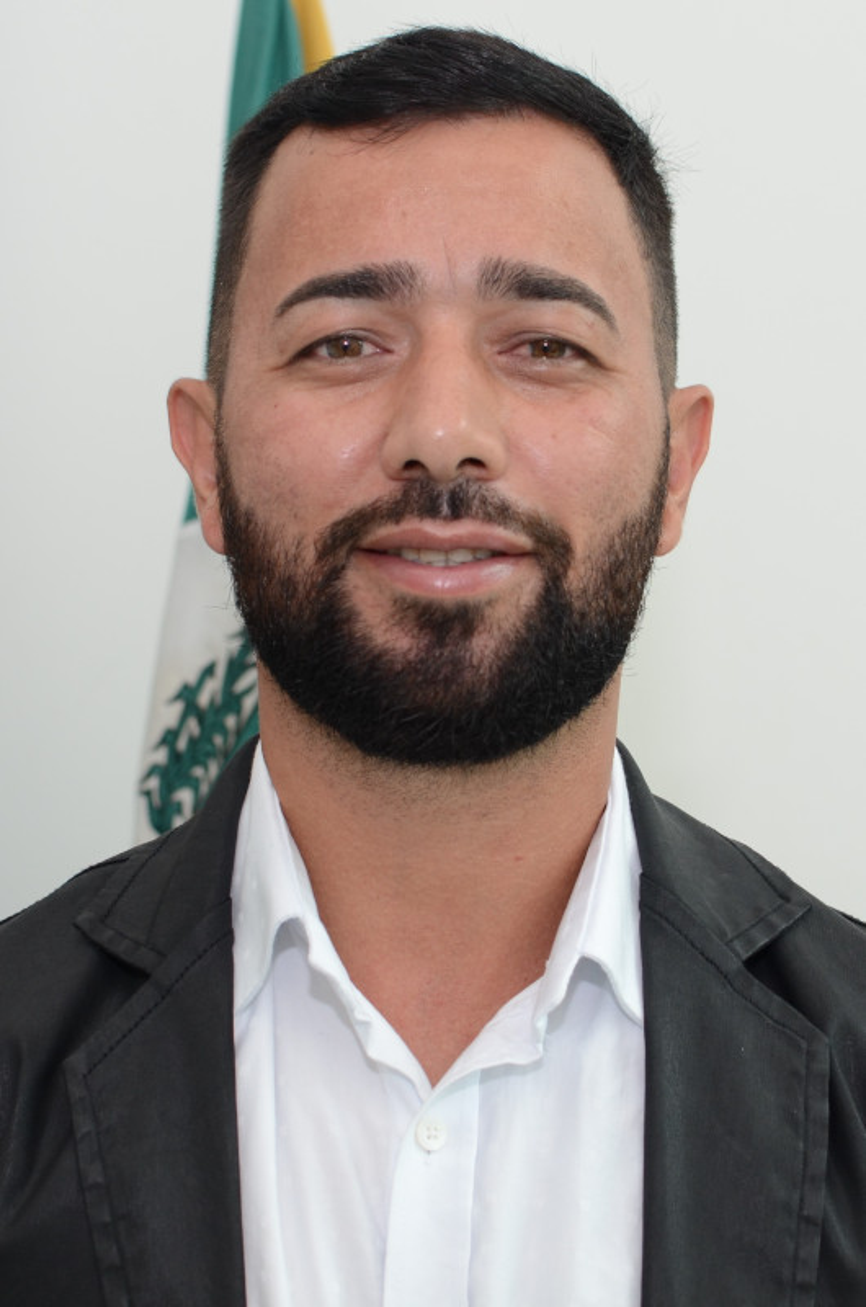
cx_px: 433
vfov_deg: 37.9
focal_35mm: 52
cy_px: 654
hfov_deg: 25.6
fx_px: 1902
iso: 320
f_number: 3.5
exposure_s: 1/320
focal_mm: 35
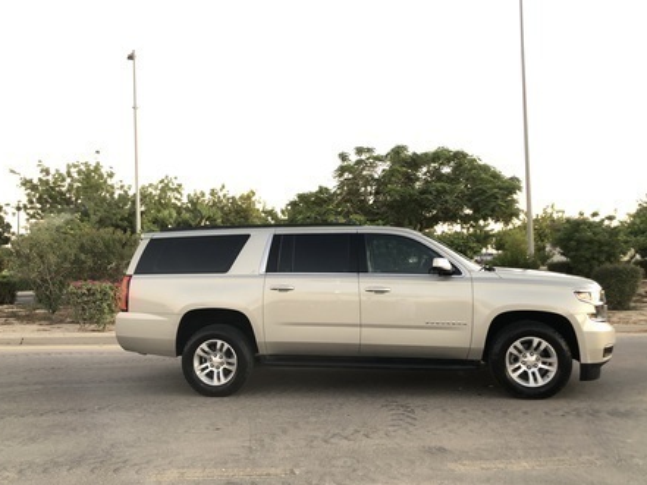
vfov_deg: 48.2
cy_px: 240
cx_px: 315
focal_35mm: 29
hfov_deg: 61.6
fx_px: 542
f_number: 1.8
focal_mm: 4
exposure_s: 1/20
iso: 40
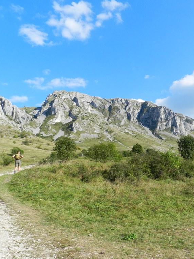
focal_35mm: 31
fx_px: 232
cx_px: 139
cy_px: 128
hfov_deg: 44.3
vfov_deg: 58.4
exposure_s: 1/800
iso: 160
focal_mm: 4
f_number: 4
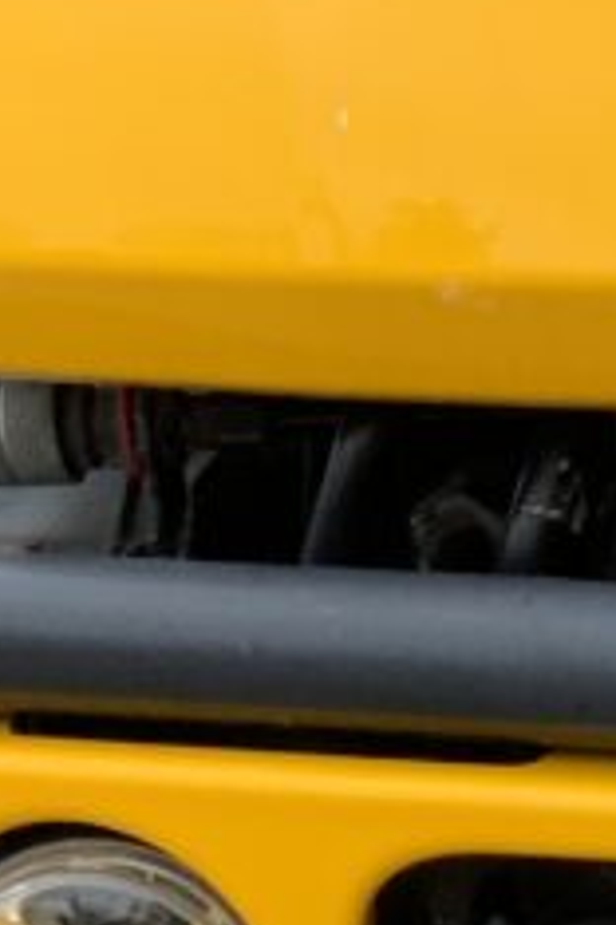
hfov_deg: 9.8
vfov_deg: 14.5
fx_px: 3388
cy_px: 1399
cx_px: 1169
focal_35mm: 132
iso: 16
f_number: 1.8
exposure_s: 1/346
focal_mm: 3
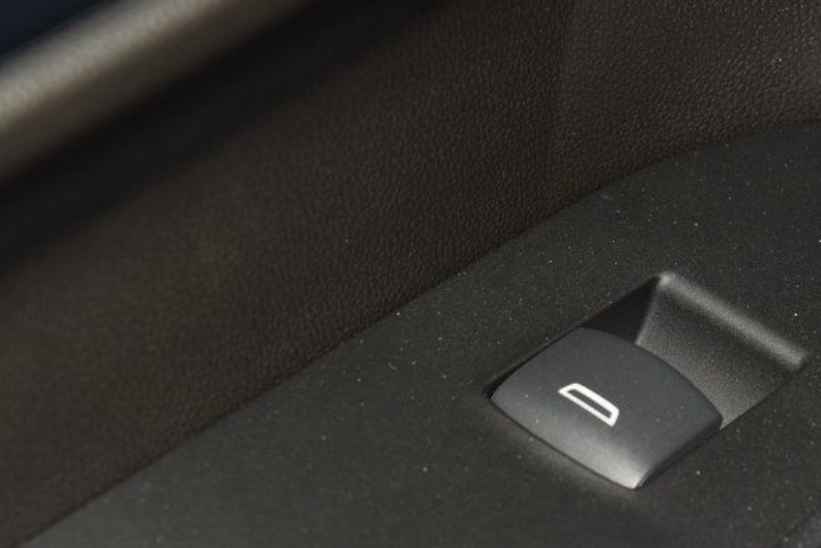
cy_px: 408
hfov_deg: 11.3
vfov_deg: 7.5
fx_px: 4150
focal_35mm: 182
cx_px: 583
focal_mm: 70
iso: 100
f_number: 8
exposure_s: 1/125
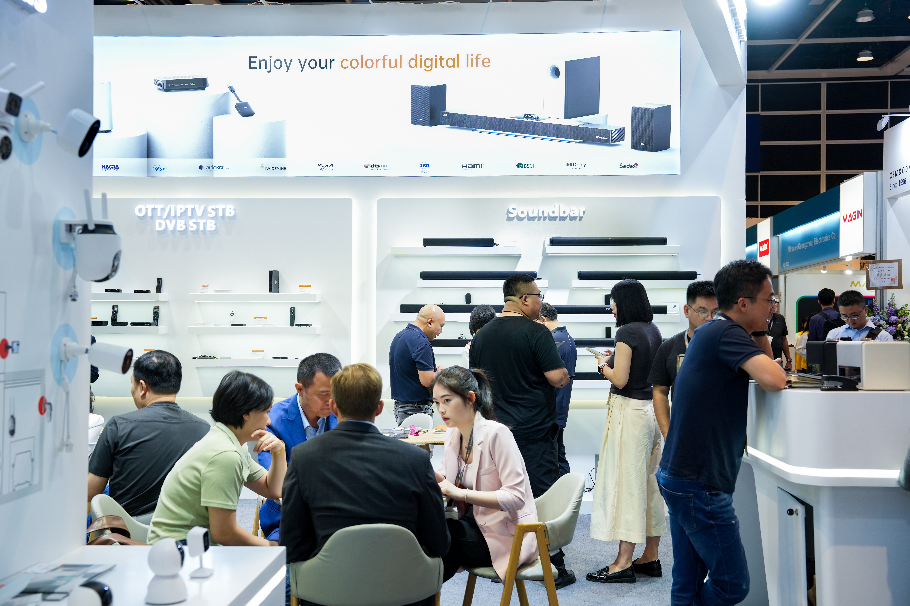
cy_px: 303
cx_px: 455
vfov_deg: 33.4
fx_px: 1011
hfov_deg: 48.5
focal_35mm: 40
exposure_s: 1/80
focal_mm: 40
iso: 400
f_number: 5
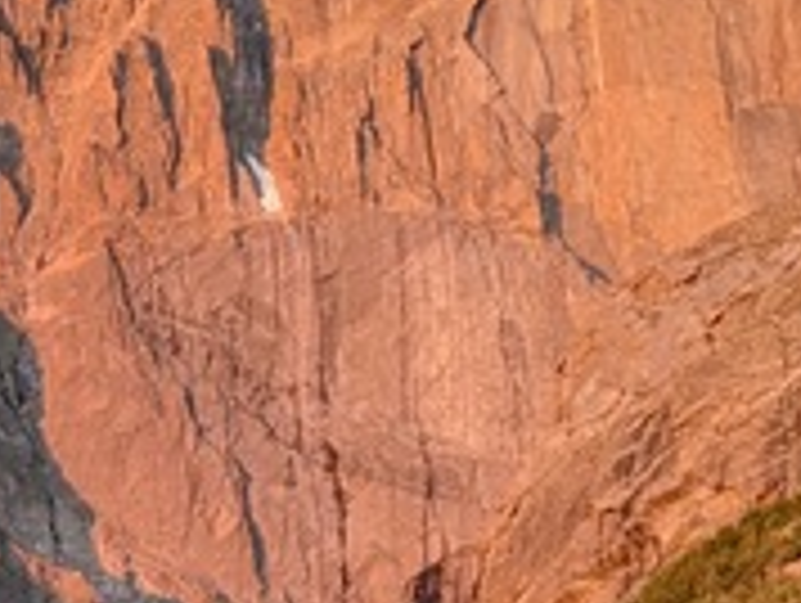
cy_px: 1130
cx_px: -567
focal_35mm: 155
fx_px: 3591
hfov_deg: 11.9
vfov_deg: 9.1
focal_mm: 4.44
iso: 97
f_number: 1.8
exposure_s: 1/120
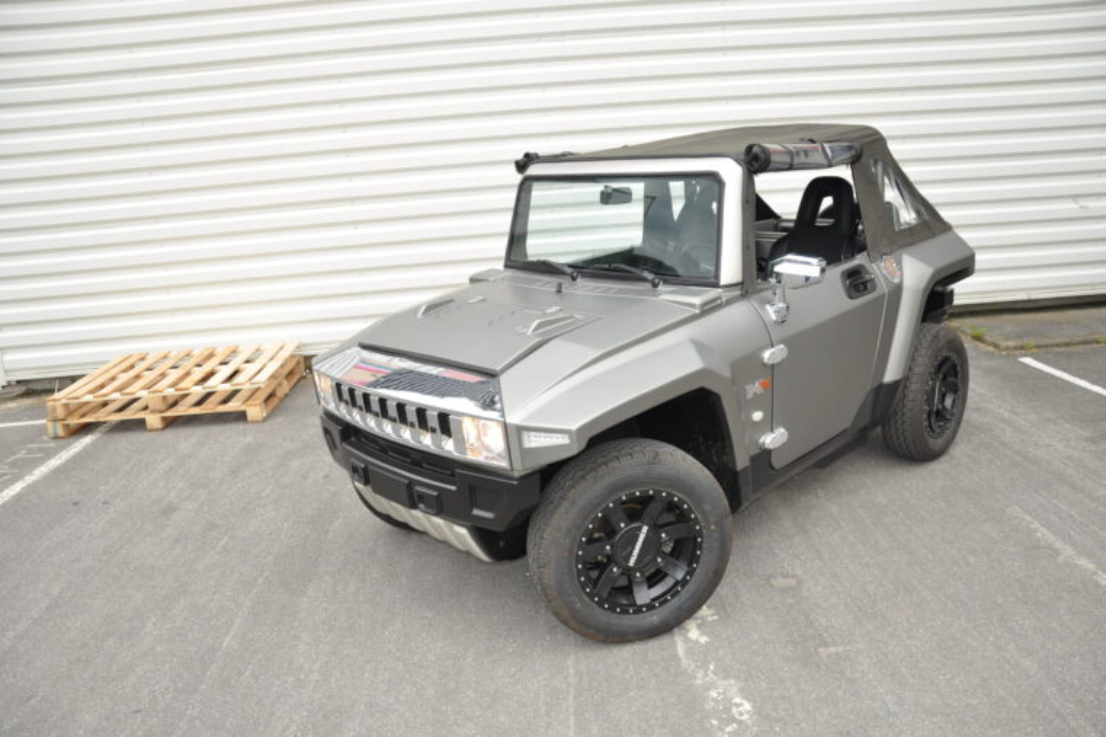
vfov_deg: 47.9
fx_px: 829
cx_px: 553
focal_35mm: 27
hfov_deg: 67.4
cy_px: 368
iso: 200
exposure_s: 1/200
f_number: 3.5
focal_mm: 18
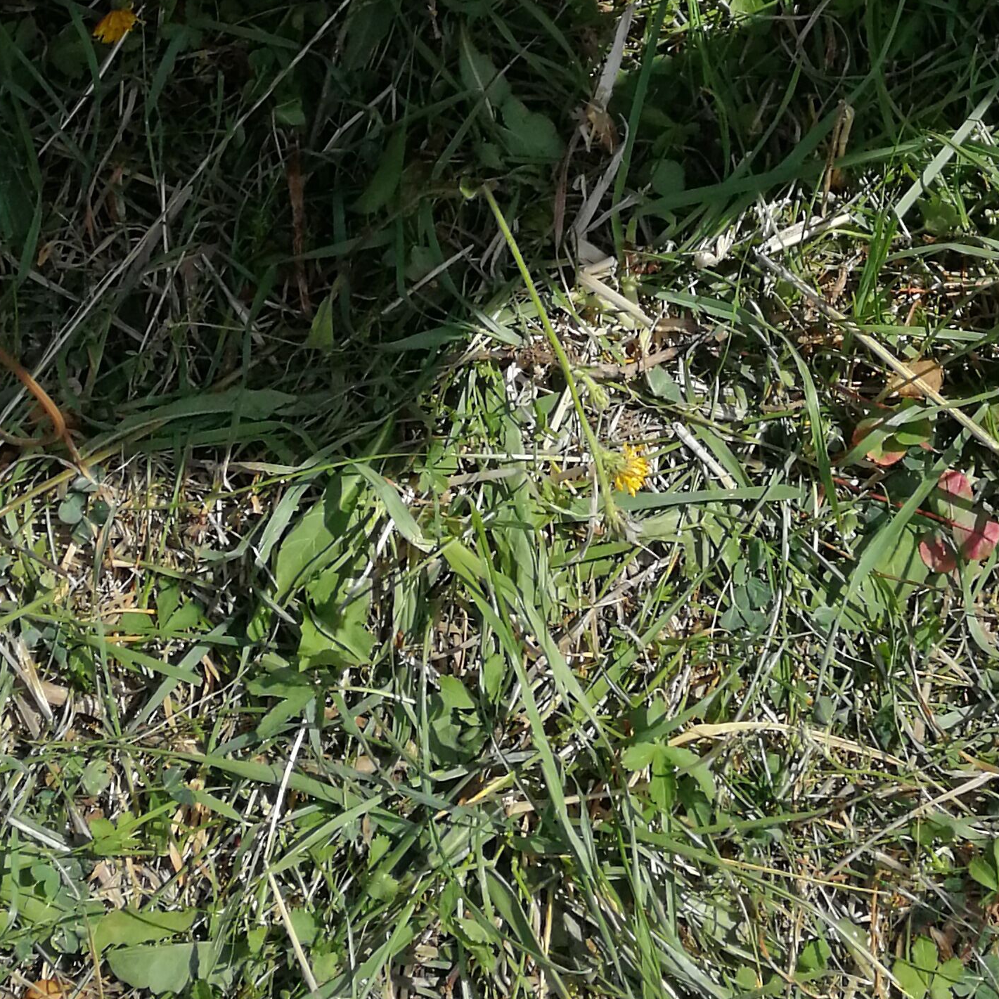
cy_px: -638
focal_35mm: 86
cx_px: 969
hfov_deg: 19.7
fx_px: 2808
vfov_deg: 17.4
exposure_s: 1/1379
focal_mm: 3.95
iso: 50
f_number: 1.8
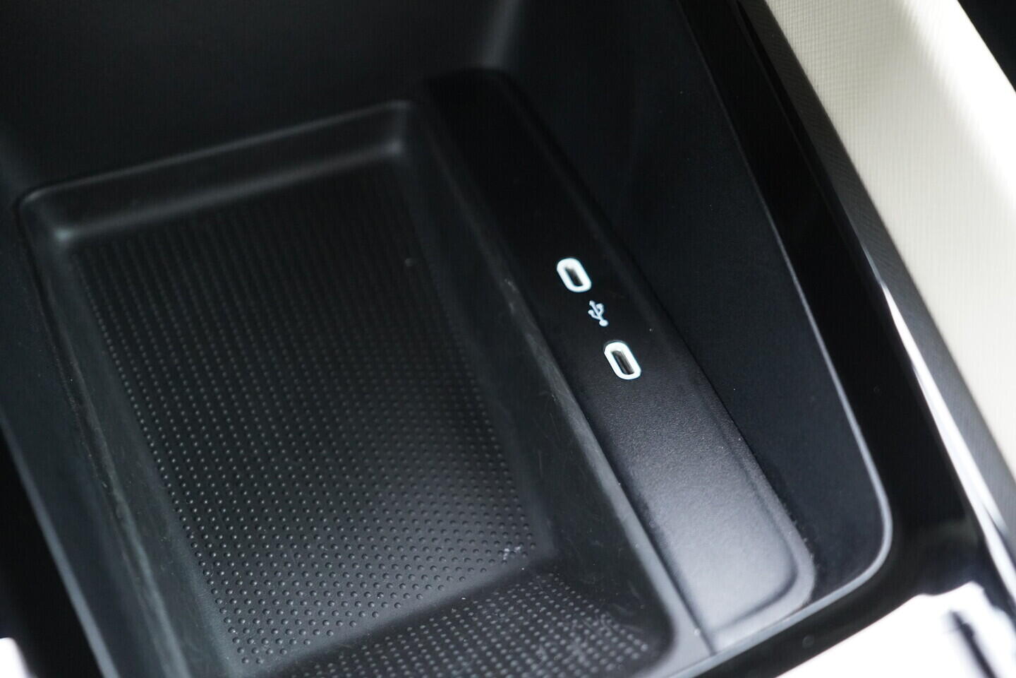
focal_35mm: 36
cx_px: 508
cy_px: 339
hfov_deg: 53.1
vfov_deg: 36.9
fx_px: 1016
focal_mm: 24
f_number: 2.8
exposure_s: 1/40
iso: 2500
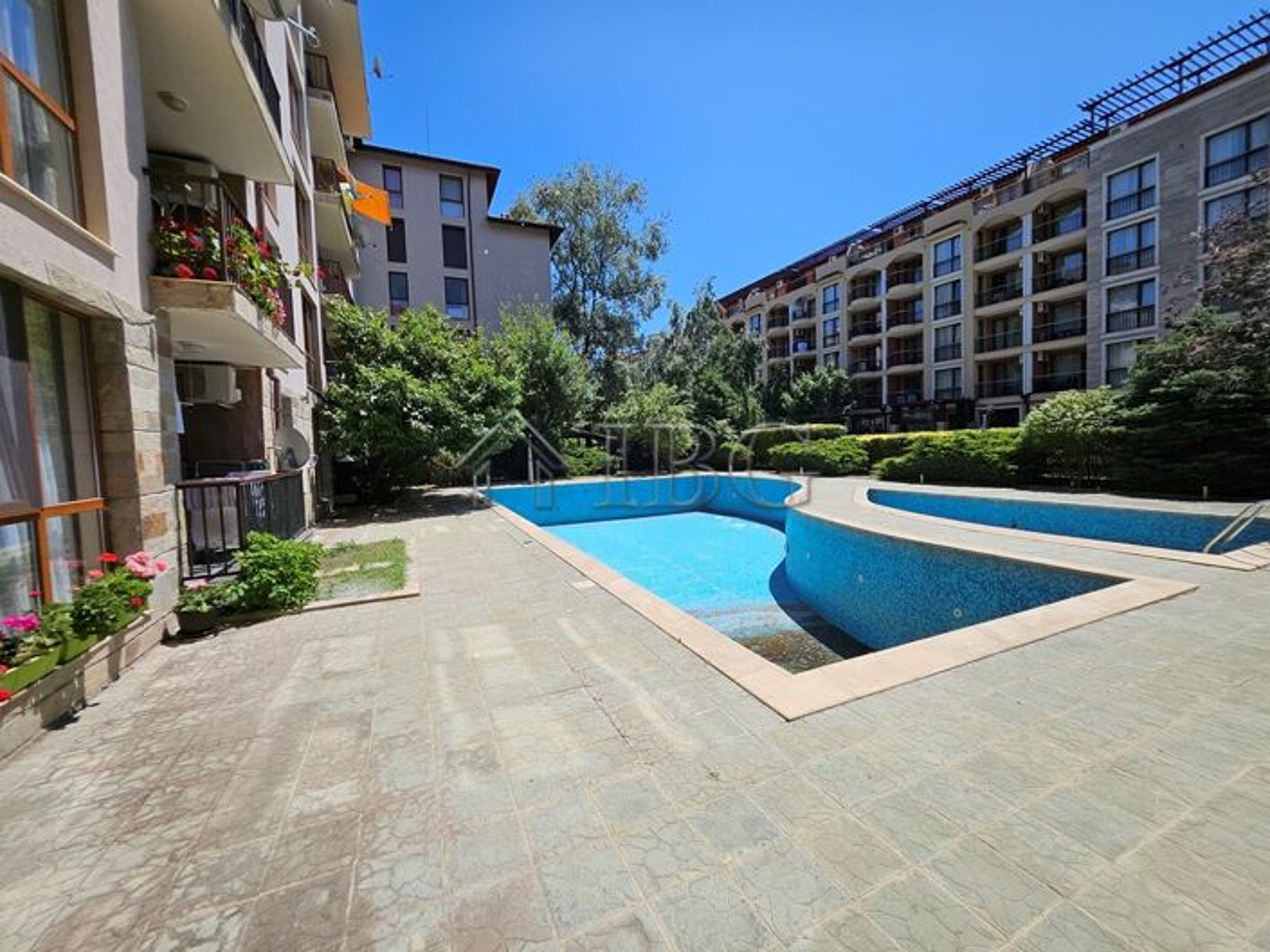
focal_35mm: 13
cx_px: 635
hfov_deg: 106.2
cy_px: 476
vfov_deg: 89.9
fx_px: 477
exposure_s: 1/1780
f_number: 2.2
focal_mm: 1.7
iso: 32
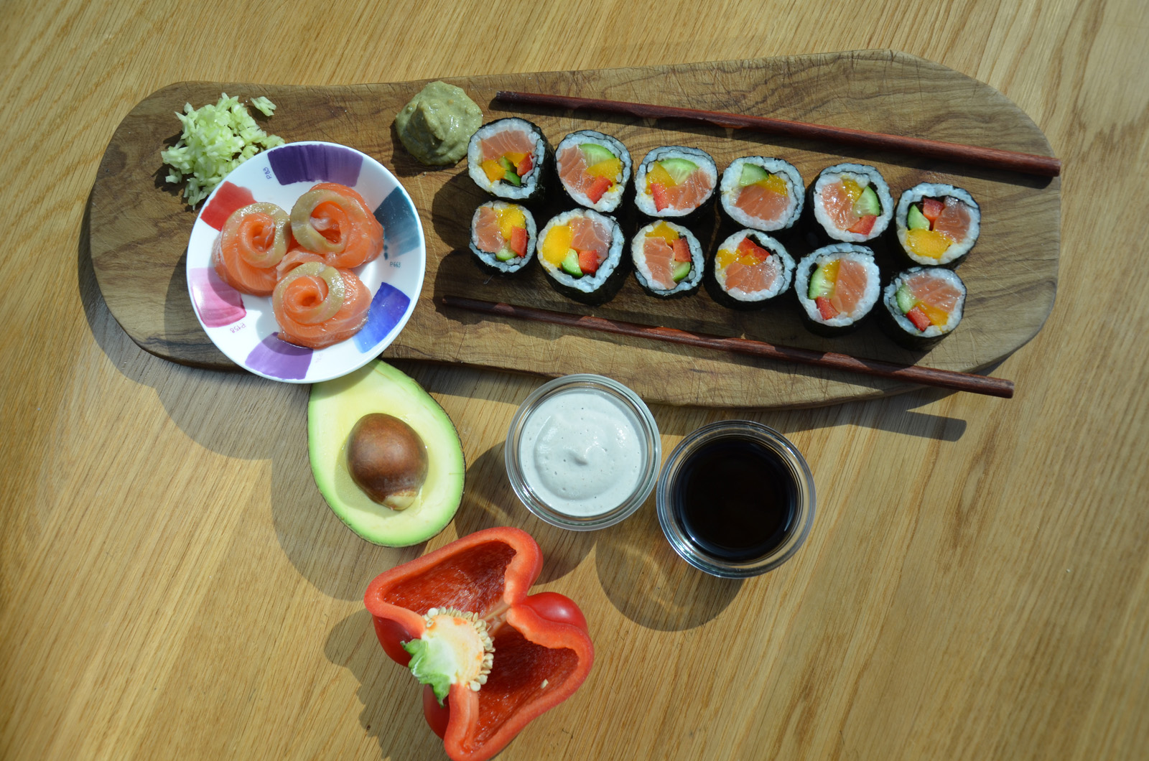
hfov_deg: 51.4
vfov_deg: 35.3
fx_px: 1194
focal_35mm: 38
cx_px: 574
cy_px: 380
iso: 250
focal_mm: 25
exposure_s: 1/400
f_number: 4.5
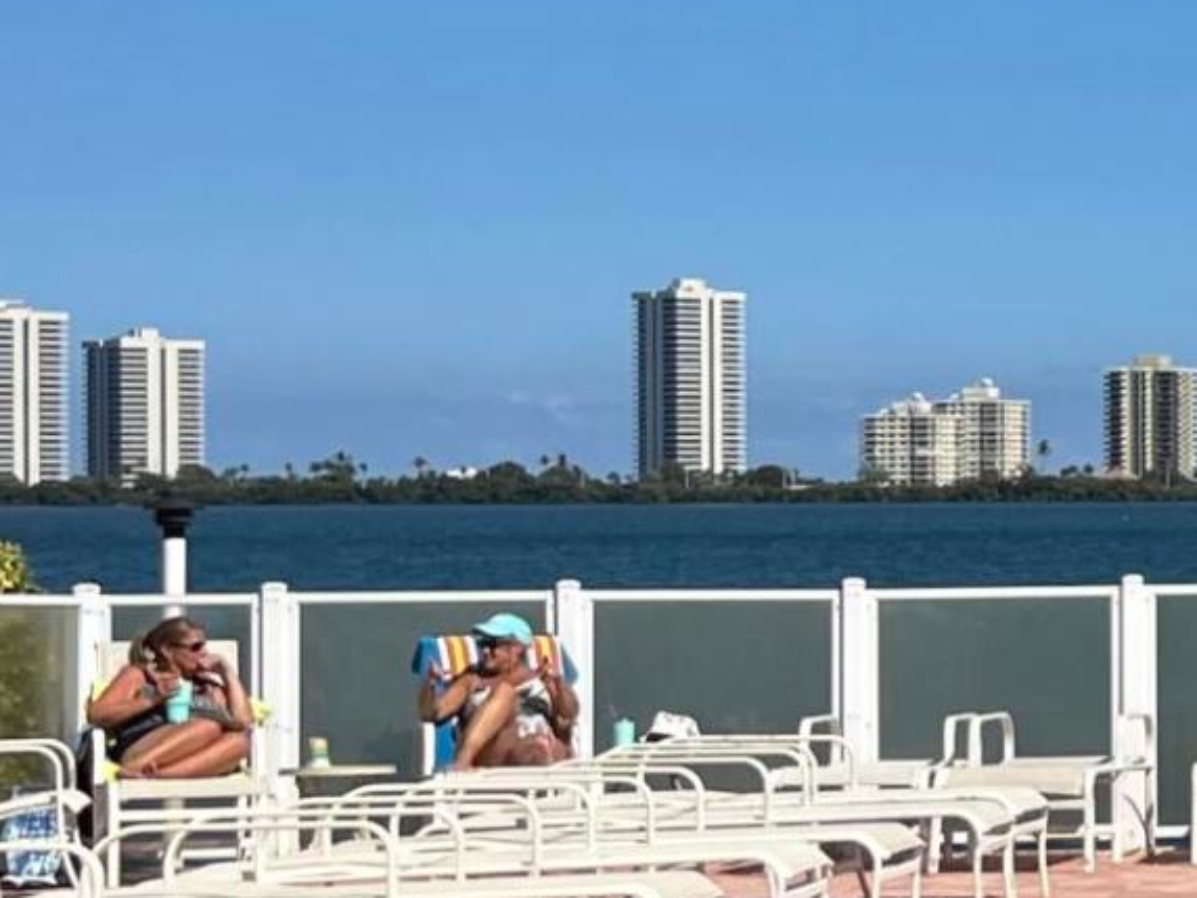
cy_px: 488
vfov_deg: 11.3
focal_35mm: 131
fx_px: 4530
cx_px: 2505
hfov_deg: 12.8
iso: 50
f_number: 1.6
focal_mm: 5.1
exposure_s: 1/6494
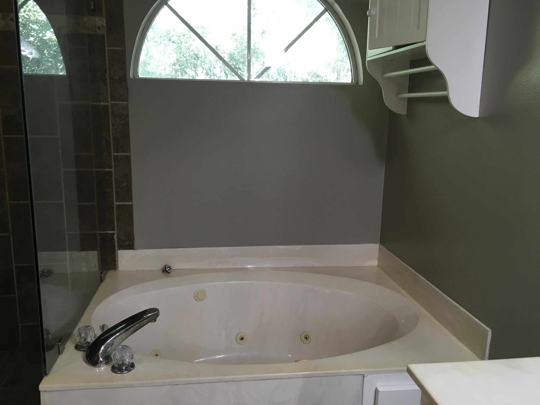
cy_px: 202
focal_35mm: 29
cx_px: 270
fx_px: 452
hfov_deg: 61.7
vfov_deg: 48.2
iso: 64
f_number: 2.2
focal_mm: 4.15
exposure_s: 1/30
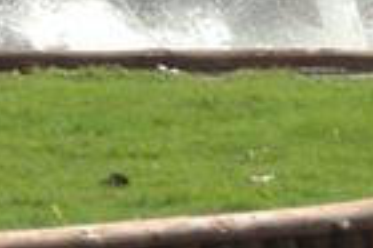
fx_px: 9252
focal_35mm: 894
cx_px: -21
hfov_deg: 2.3
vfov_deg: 1.5
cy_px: -313
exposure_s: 1/500
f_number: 5.6
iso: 200
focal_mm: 130
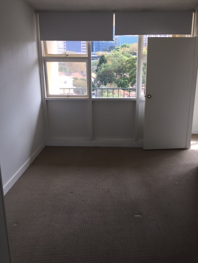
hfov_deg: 48.2
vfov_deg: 61.7
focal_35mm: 29
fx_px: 221
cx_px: 99
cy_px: 132
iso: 32
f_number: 2.2
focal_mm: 4.15
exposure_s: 1/152
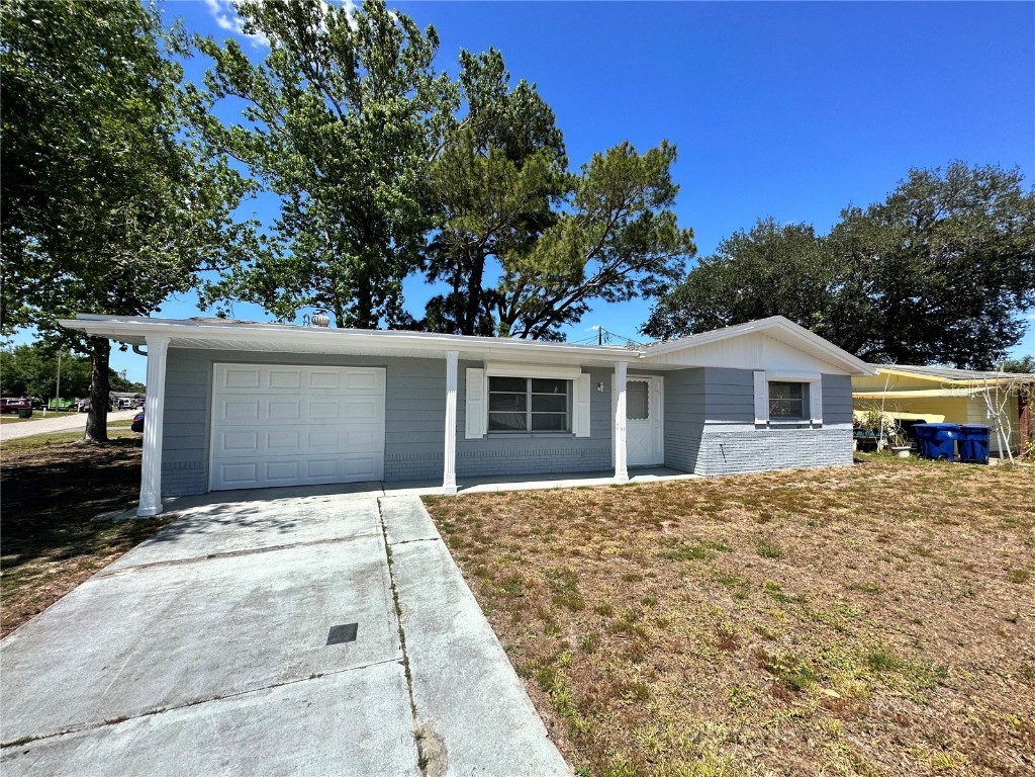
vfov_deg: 85.7
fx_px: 419
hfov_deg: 102.1
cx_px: 518
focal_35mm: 14
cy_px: 388
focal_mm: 2.22
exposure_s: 1/1984
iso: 50
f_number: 2.2
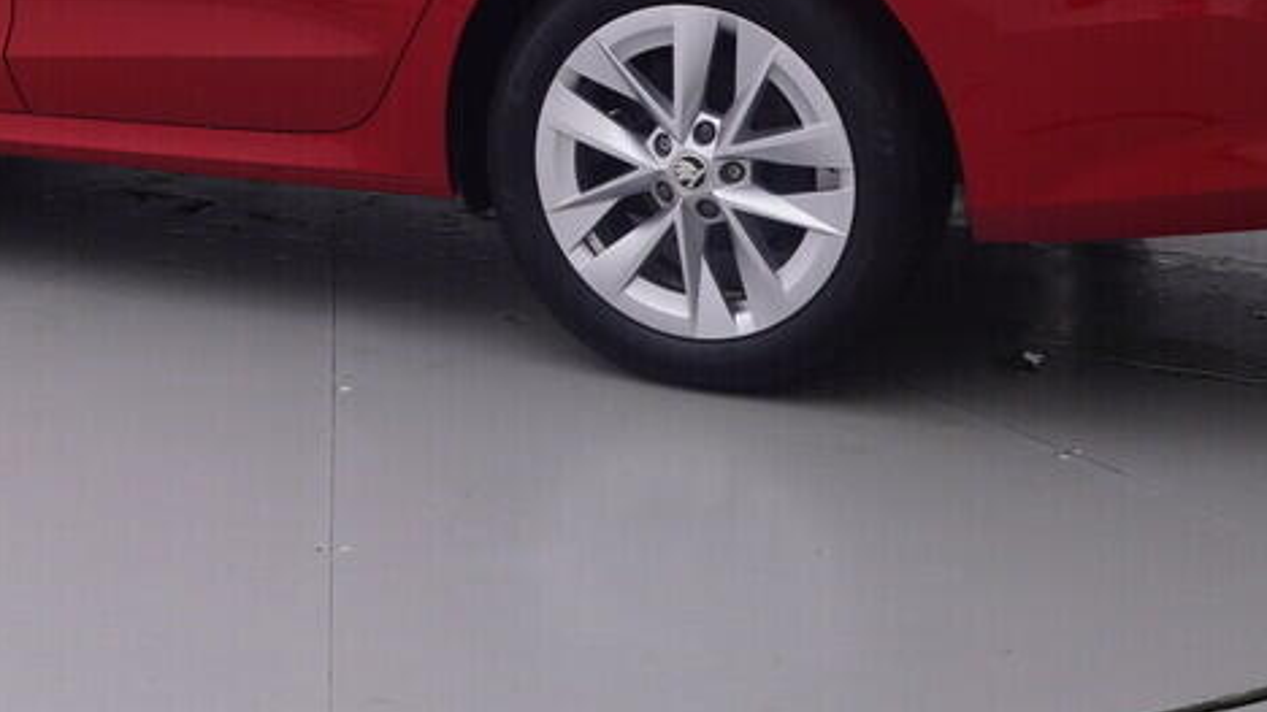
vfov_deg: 15.9
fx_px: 2439
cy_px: -171
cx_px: 336
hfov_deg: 28.7
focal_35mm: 73
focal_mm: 15
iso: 200
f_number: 5
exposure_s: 1/80
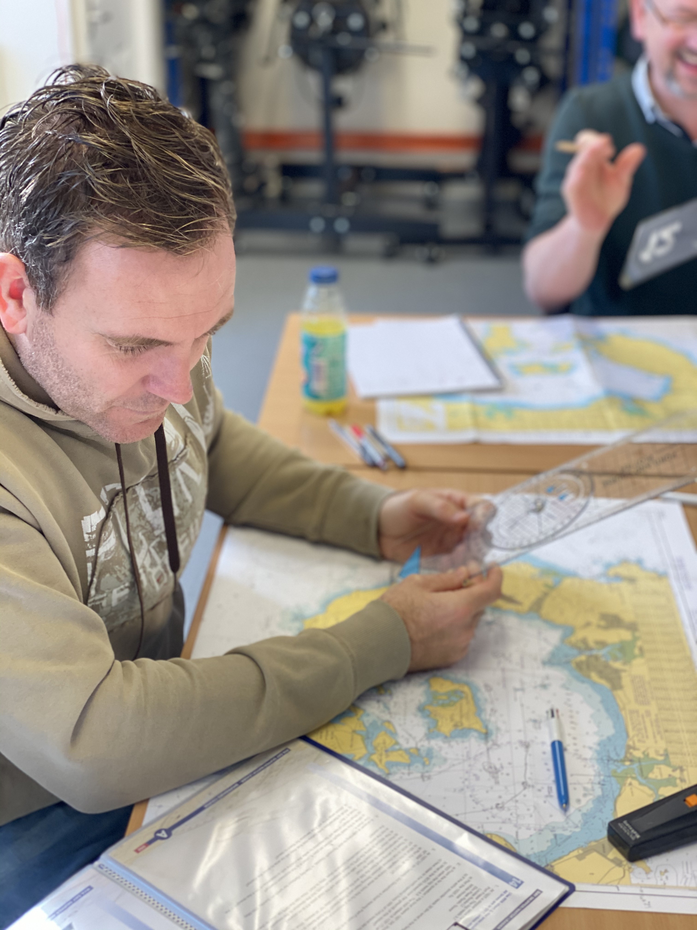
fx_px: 1396
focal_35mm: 52
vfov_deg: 36.8
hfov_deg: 28.0
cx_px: 348
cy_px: 465
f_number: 2
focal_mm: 6
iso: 160
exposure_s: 1/100
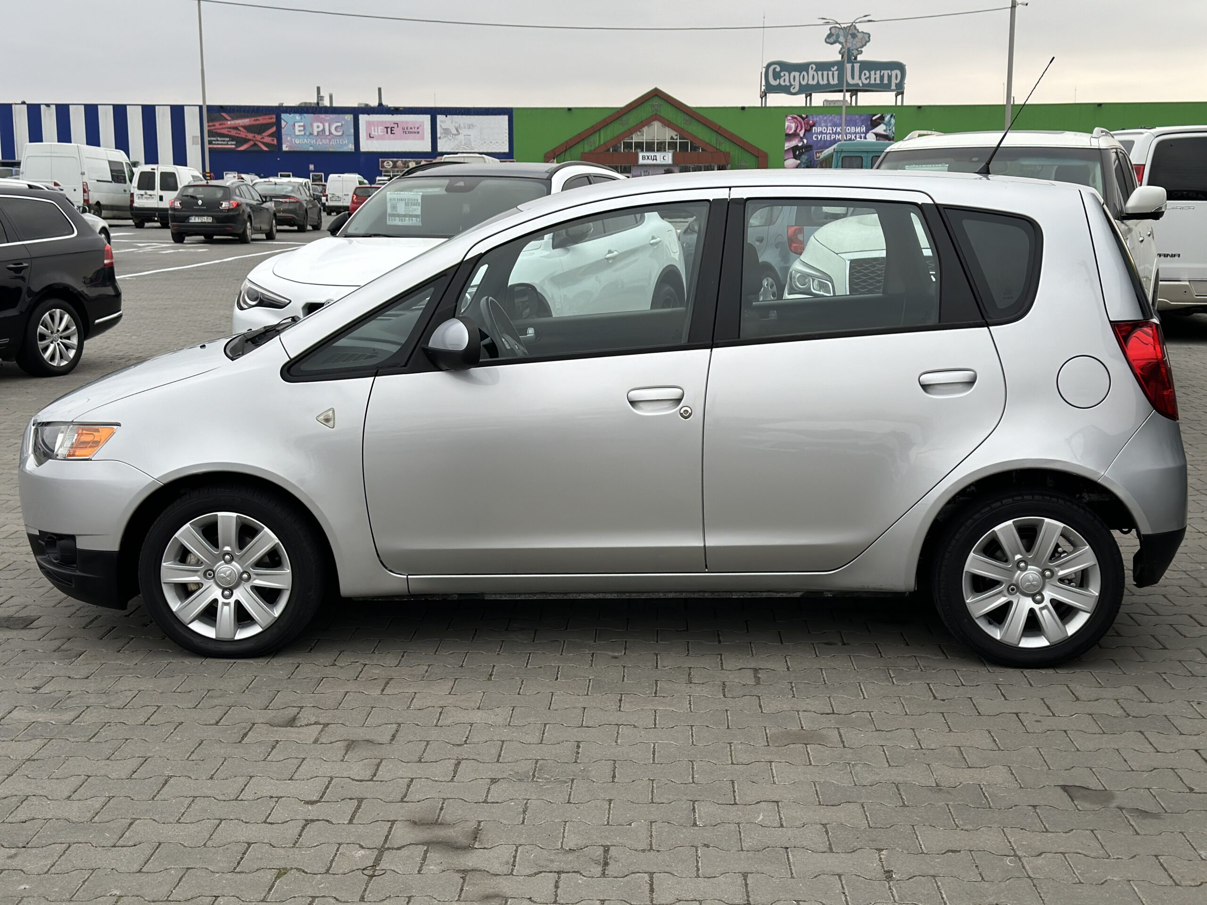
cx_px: 604
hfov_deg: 39.7
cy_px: 452
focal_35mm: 48
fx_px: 1674
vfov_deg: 30.3
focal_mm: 6.86
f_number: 1.78
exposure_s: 1/454
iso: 80
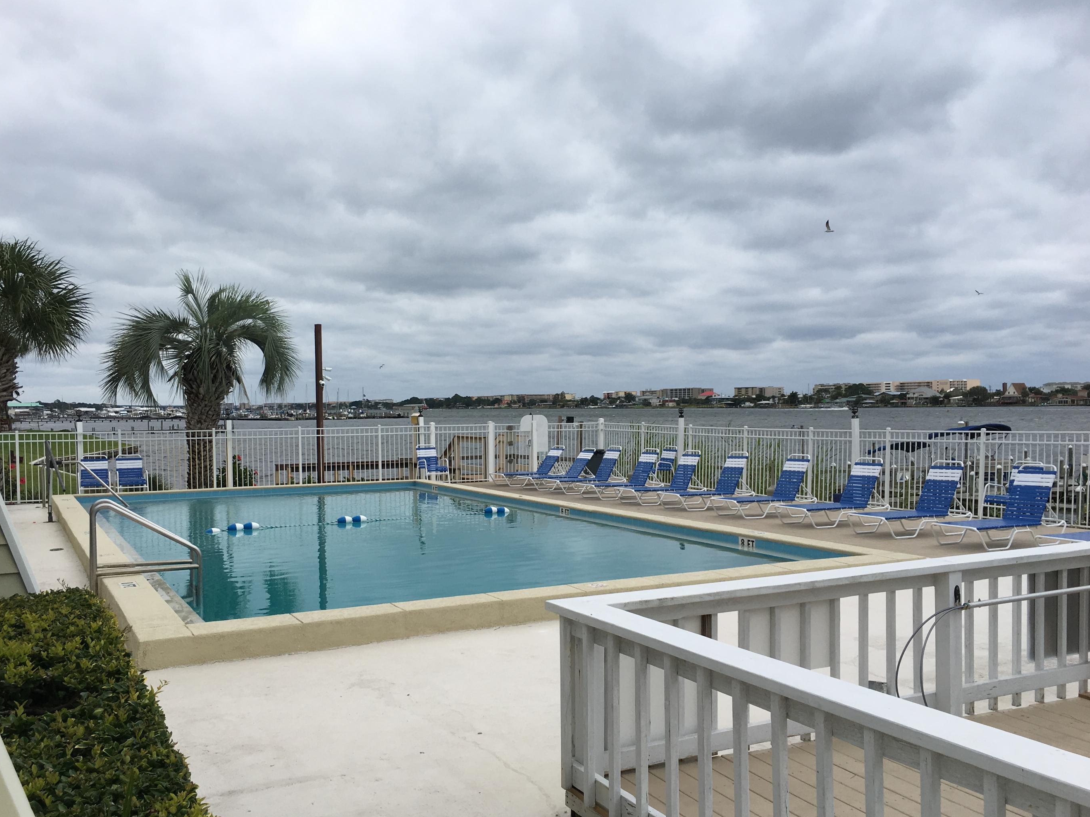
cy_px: 443
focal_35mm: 32
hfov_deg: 56.8
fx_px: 1008
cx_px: 508
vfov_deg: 44.1
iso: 25
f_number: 2.2
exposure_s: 1/1068
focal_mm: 4.15
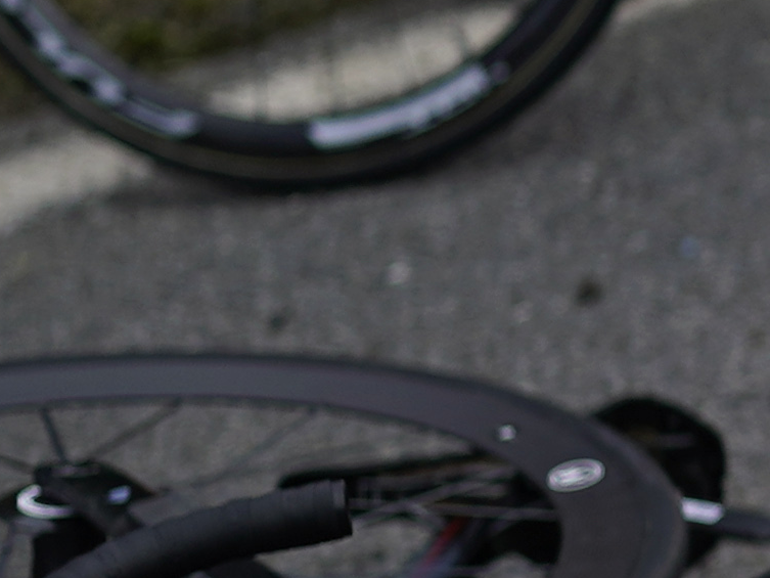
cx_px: 2038
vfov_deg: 5.5
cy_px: 484
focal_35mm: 268
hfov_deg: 6.9
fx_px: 5962
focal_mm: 35
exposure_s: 1/8000
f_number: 1.4
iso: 100
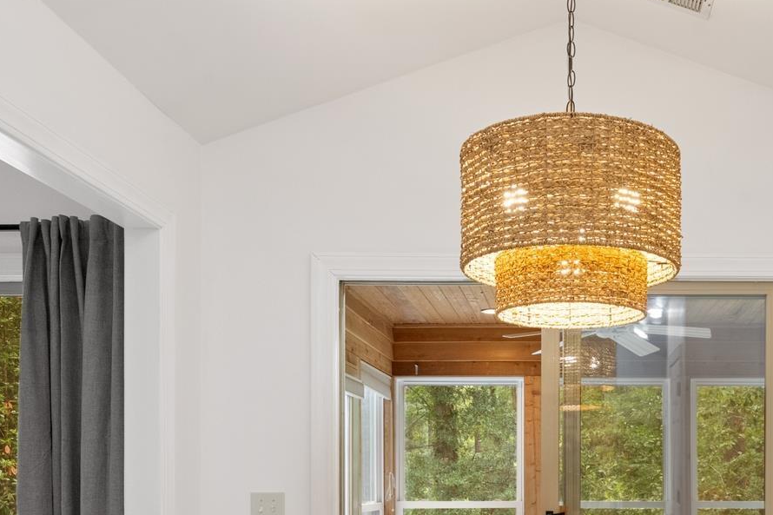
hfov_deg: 44.8
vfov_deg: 29.8
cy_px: 508
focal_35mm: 42
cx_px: 578
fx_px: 903
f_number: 9
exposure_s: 1/20
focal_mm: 19.5
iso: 11400
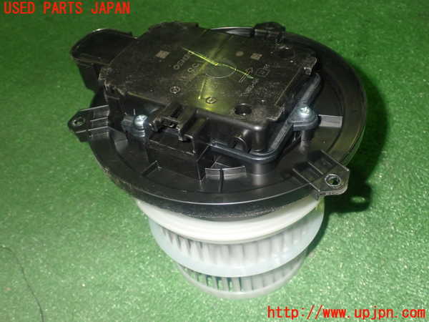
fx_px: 471
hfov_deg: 49.0
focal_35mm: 38
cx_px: 214
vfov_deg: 37.7
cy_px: 161
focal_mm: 6.83
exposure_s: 1/40
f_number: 3.5
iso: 400
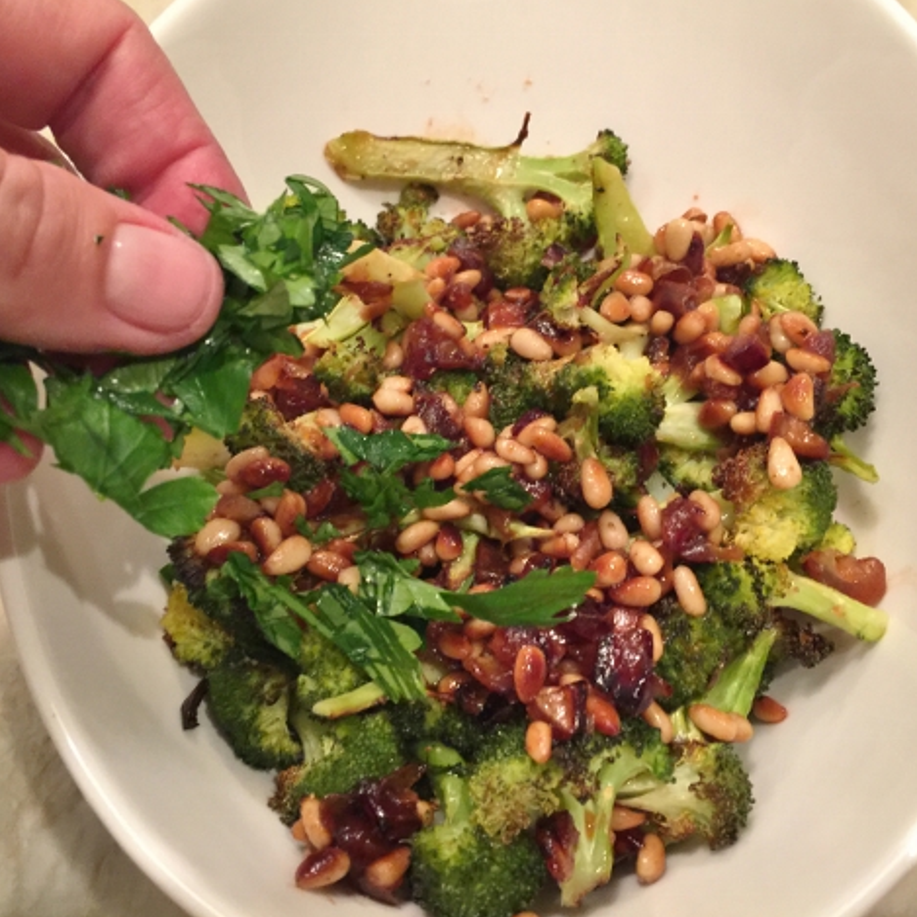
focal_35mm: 35
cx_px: 485
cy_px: 454
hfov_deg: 47.2
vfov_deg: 47.2
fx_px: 1049
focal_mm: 4.15
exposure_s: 1/15
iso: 80
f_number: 2.2
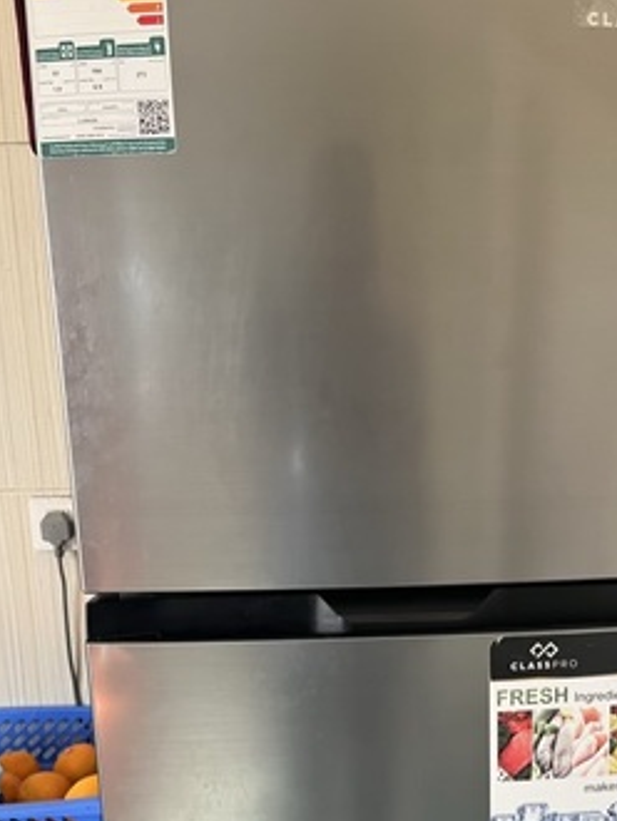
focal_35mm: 36
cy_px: 561
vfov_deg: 50.2
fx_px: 854
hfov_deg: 39.2
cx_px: 417
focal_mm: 5.1
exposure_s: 1/60
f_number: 1.6
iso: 125
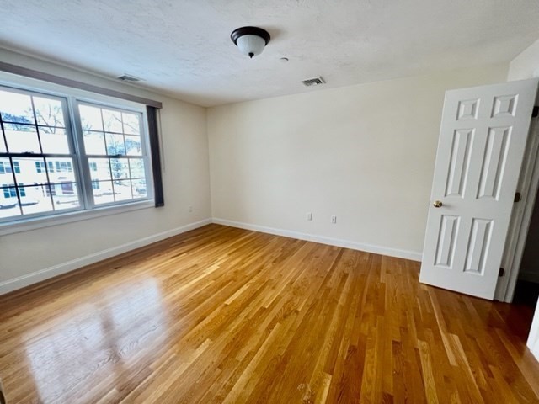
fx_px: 202
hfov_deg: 106.2
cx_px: 270
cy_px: 202
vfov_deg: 89.9
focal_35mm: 13
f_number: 1.8
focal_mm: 1.57
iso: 200
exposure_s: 1/120
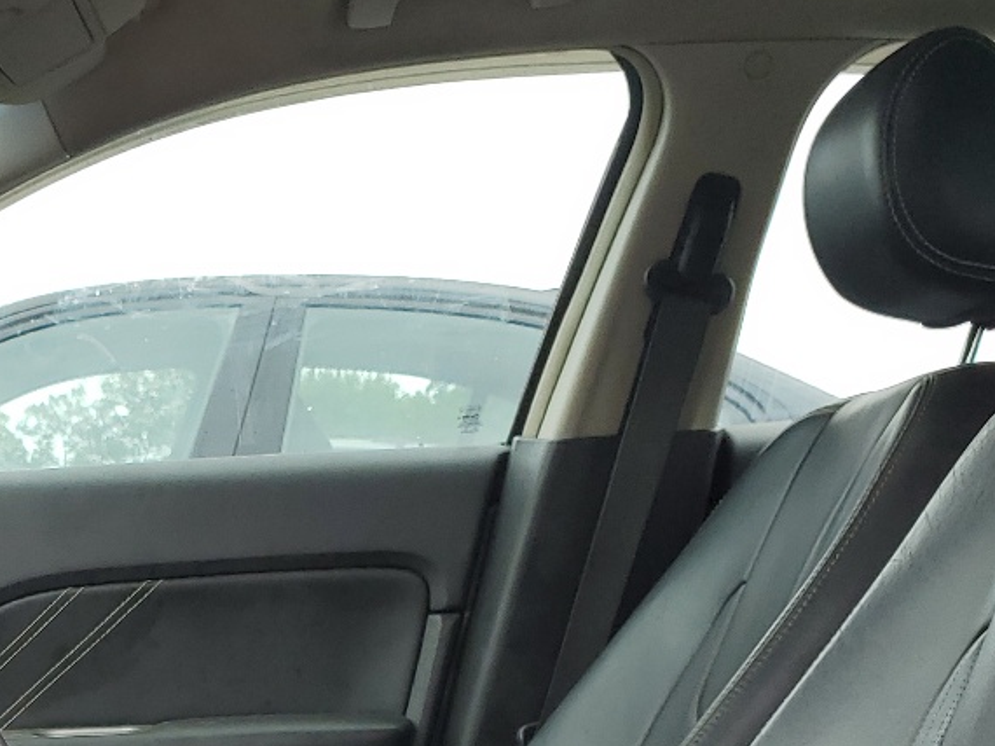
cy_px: 893
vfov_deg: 19.0
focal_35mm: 73
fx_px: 2097
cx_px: 77
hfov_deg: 25.7
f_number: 1.5
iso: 50
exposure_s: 1/333
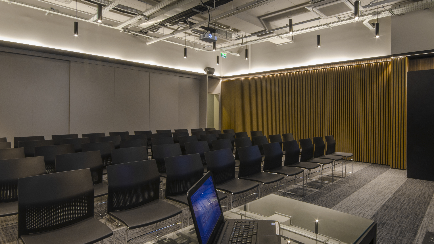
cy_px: 108
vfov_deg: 53.5
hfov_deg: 83.2
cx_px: 252
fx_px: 242
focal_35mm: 21
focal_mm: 10
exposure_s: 6
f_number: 22
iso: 125
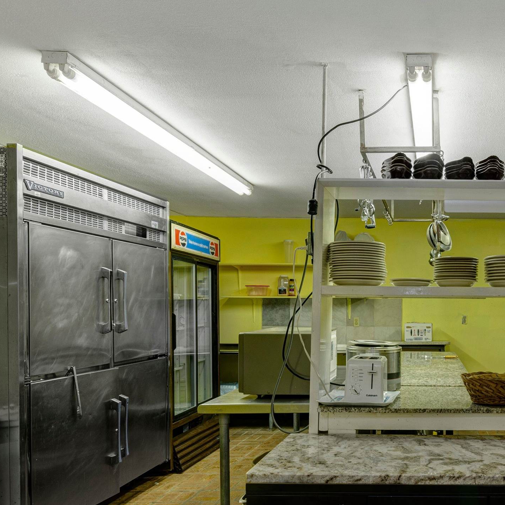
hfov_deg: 47.0
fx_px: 519
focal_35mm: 31
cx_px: 449
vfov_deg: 51.5
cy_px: 302
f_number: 10
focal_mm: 11.5
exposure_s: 1/1.67
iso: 100
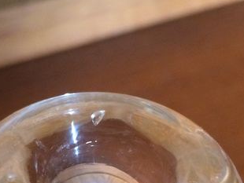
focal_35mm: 87
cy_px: 209
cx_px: 106
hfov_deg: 22.5
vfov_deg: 16.4
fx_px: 614
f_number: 2.2
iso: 200
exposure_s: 1/30
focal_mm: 4.12
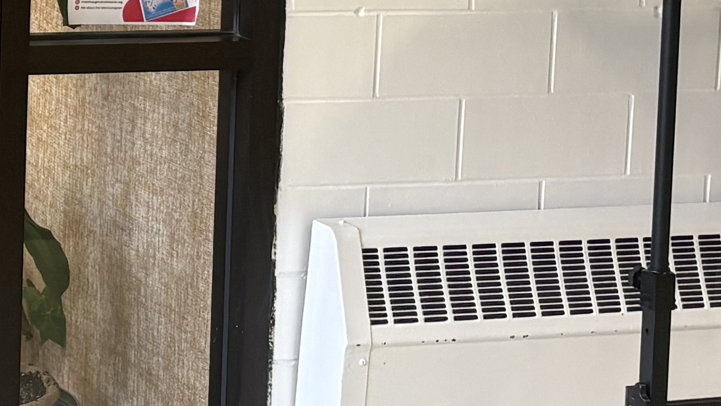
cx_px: -188
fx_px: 2428
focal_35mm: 127
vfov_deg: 9.4
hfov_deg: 16.1
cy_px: -119
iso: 125
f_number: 1.6
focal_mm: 5.96
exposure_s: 1/120
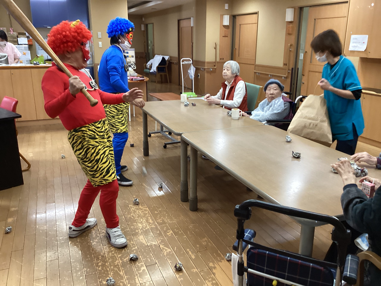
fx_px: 341
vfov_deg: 45.4
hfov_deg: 58.4
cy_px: 143
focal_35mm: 31
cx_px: 190
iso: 200
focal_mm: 3.3
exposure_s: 1/50
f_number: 2.4
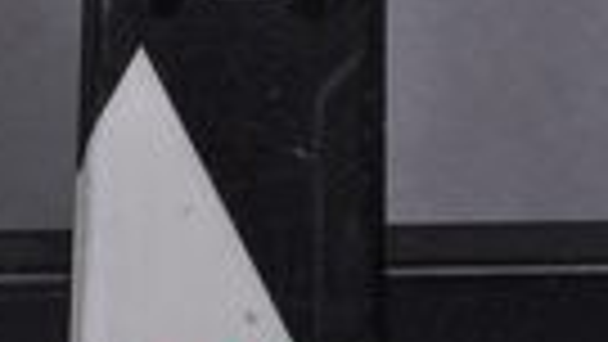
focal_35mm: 420
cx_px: -7
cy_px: 486
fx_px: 6772
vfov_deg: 2.9
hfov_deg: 5.1
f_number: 11
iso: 3200
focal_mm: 80
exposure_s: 1/125
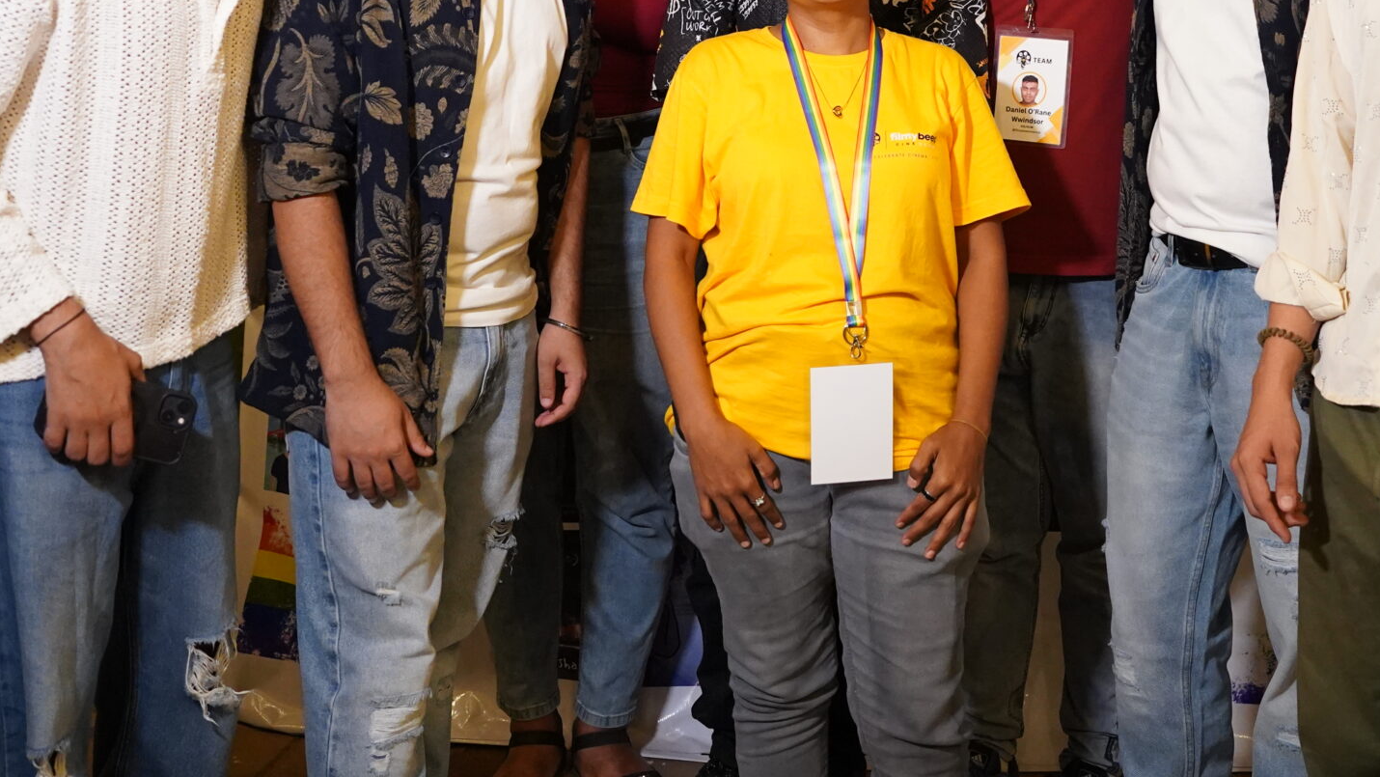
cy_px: -21
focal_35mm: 45
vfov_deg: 25.1
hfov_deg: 45.3
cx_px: 802
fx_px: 1647
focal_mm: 24
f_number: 2.8
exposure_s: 1/100
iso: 5000
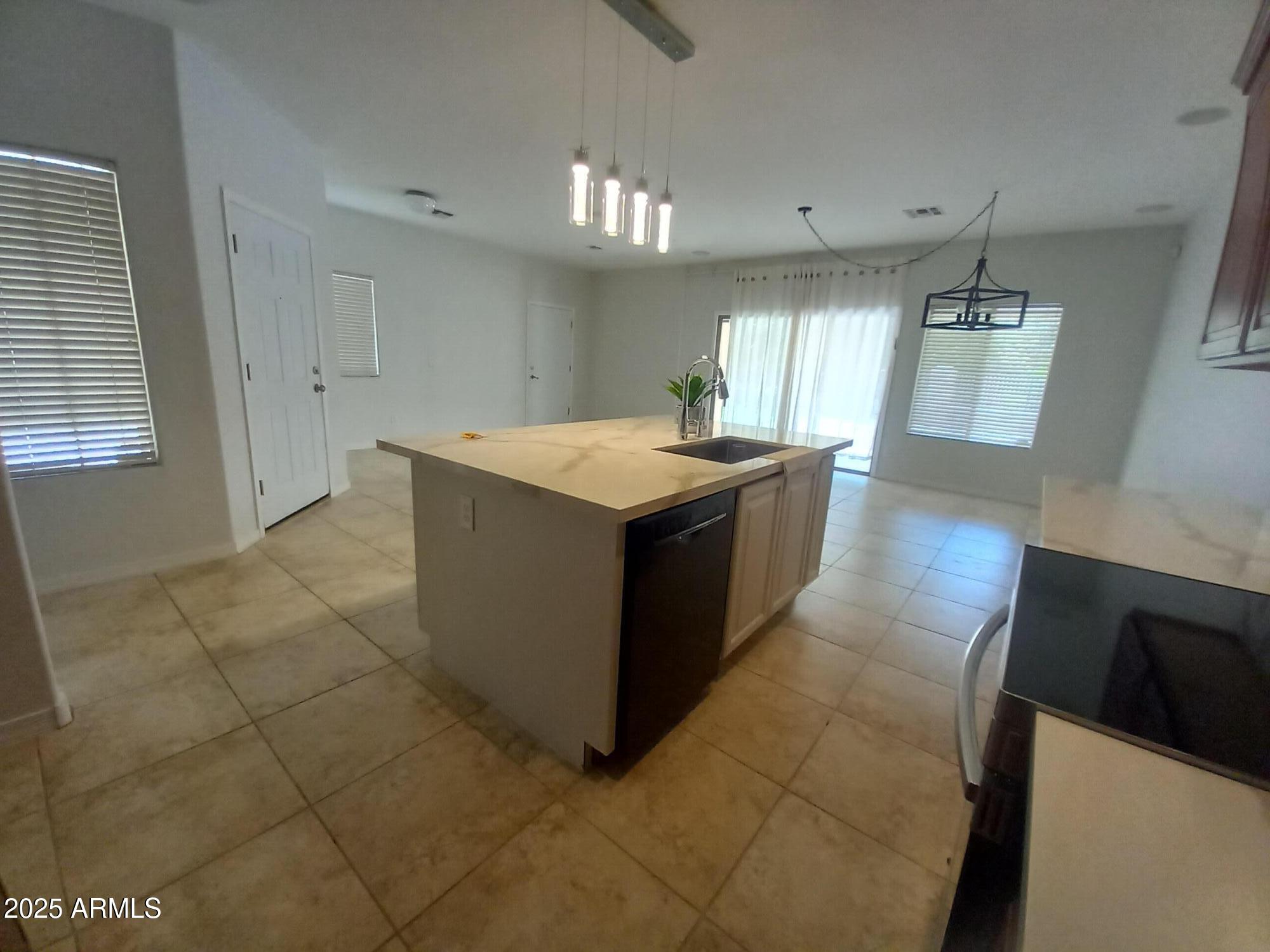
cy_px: 476
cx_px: 635
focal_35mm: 13
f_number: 2.2
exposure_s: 1/60
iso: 200
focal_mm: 1.13
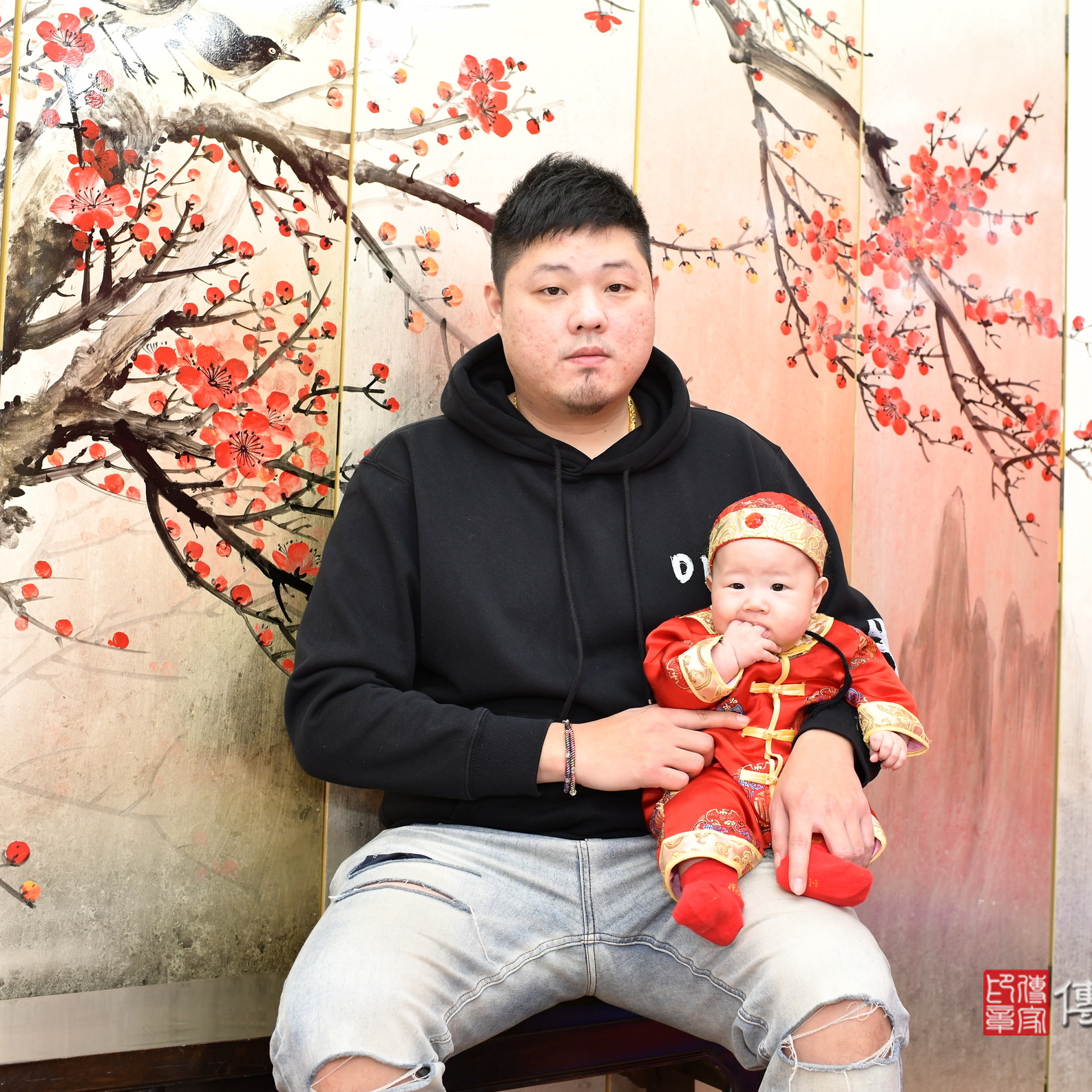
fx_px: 1606
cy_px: 543
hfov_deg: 37.4
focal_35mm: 45
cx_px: 646
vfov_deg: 37.6
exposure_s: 1/200
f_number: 4.5
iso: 1000
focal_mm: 35
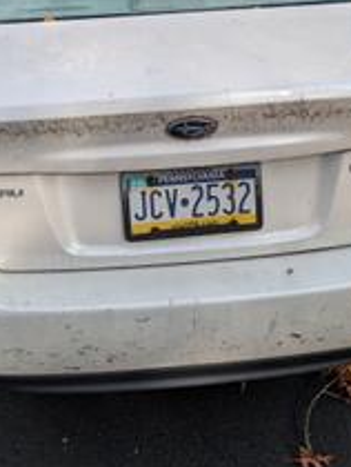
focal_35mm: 45
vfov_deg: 41.3
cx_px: 164
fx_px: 607
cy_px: 145
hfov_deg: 32.2
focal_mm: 5.43
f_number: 1.89
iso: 57
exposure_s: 1/1972
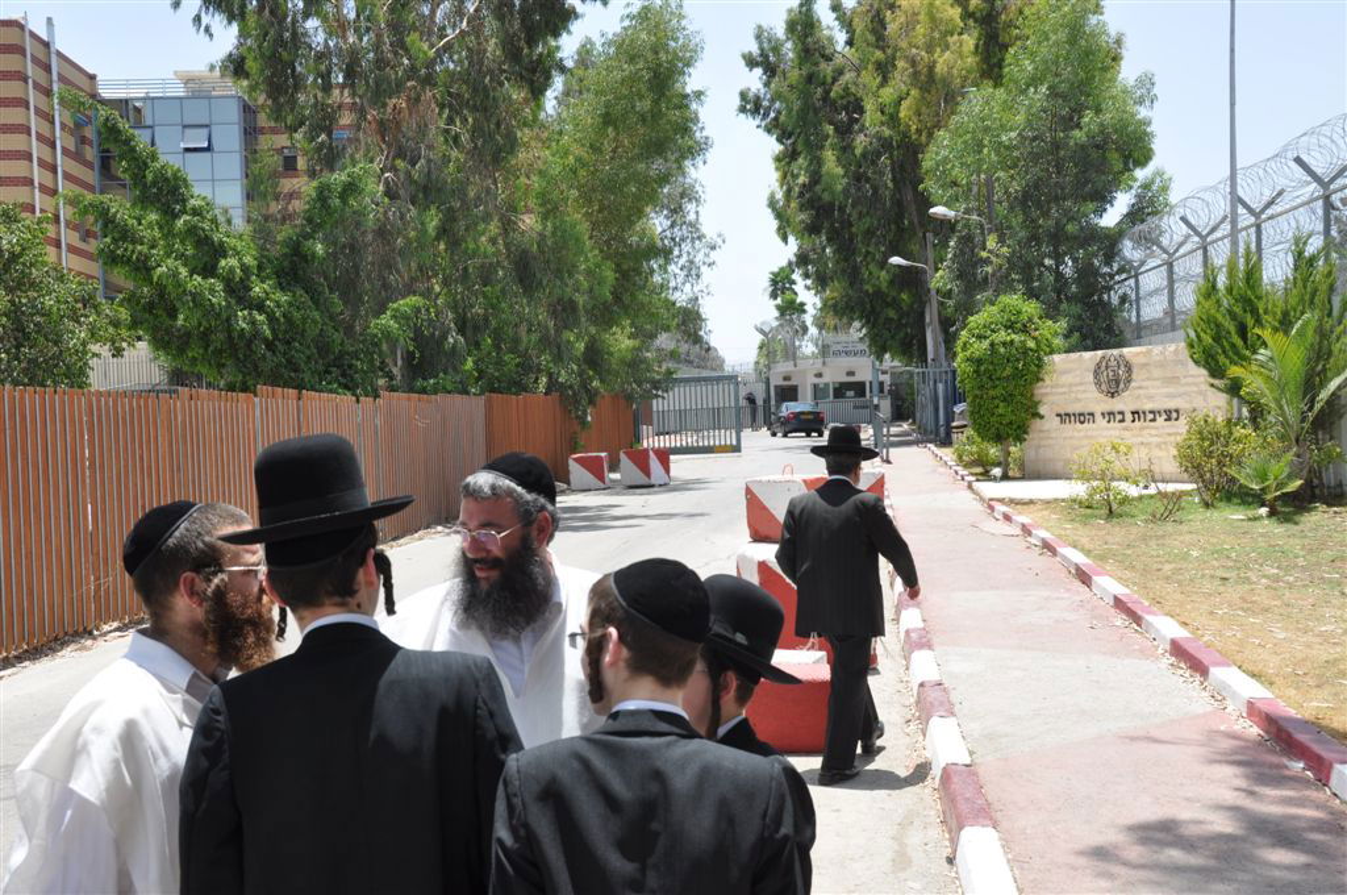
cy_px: 448
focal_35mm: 39
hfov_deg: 49.6
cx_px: 674
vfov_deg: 34.1
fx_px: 1457
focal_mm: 26
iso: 200
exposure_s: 1/320
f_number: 9
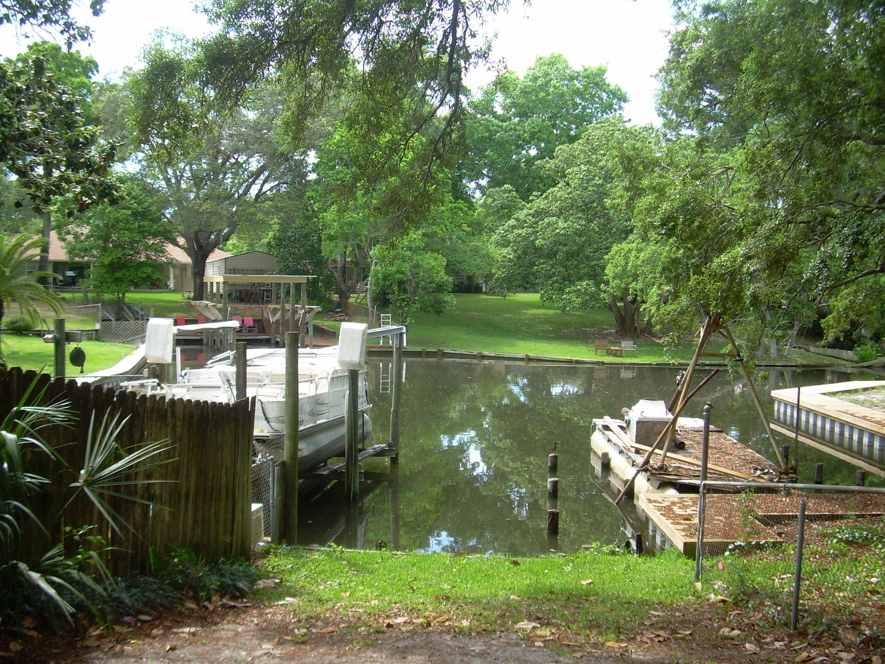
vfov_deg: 37.7
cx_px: 442
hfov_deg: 49.0
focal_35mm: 38
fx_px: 972
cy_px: 332
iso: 50
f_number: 2.8
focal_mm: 6.3
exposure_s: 1/193
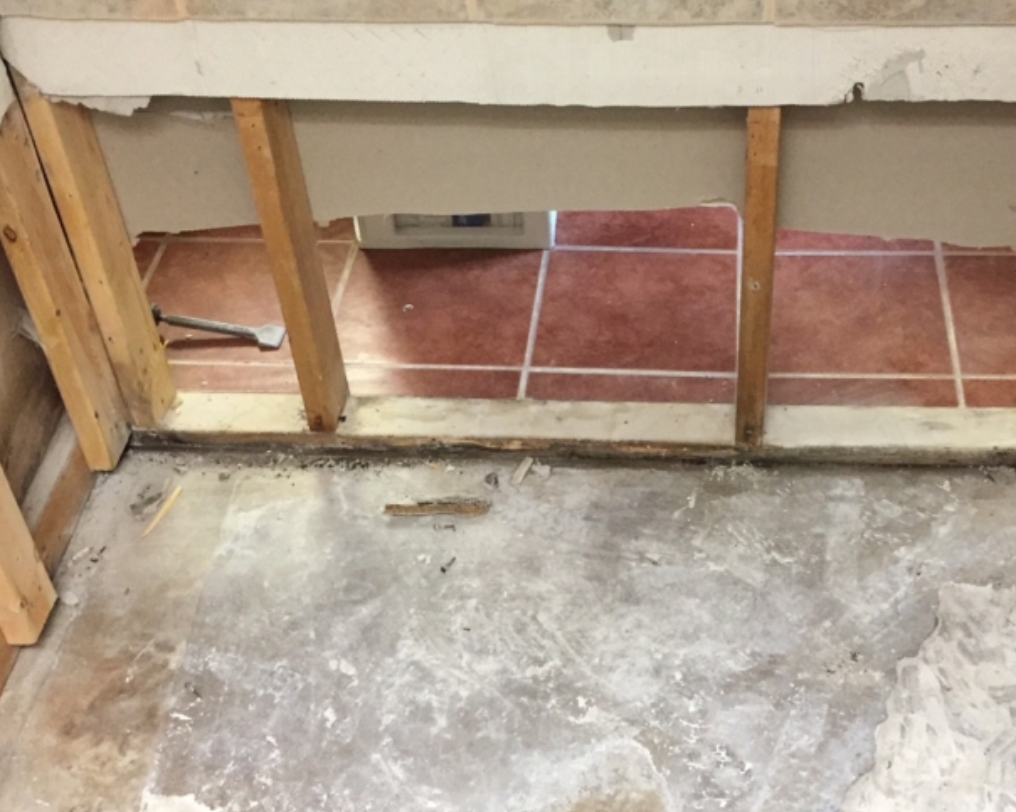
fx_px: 1443
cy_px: 494
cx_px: 614
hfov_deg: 38.6
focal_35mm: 48
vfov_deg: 31.3
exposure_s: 1/24
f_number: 2.2
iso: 250
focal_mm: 4.15
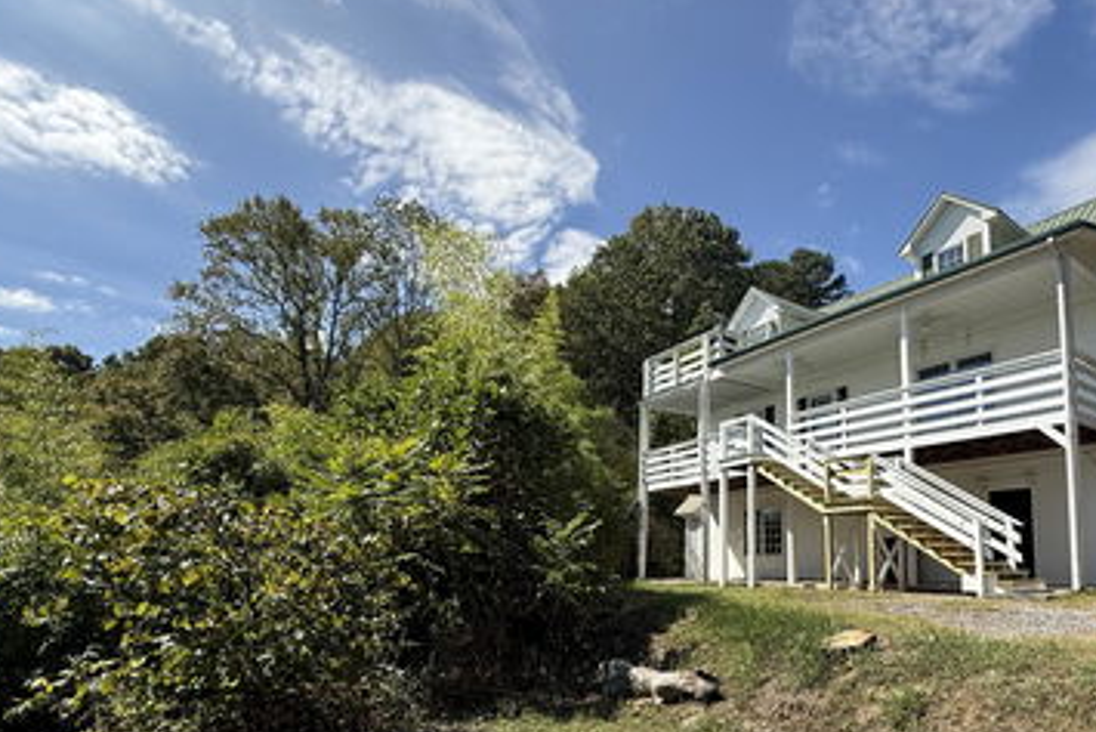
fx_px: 640
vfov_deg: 57.9
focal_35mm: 21
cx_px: 645
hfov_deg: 80.4
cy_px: 503
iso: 50
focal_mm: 2.22
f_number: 2.2
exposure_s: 1/1285
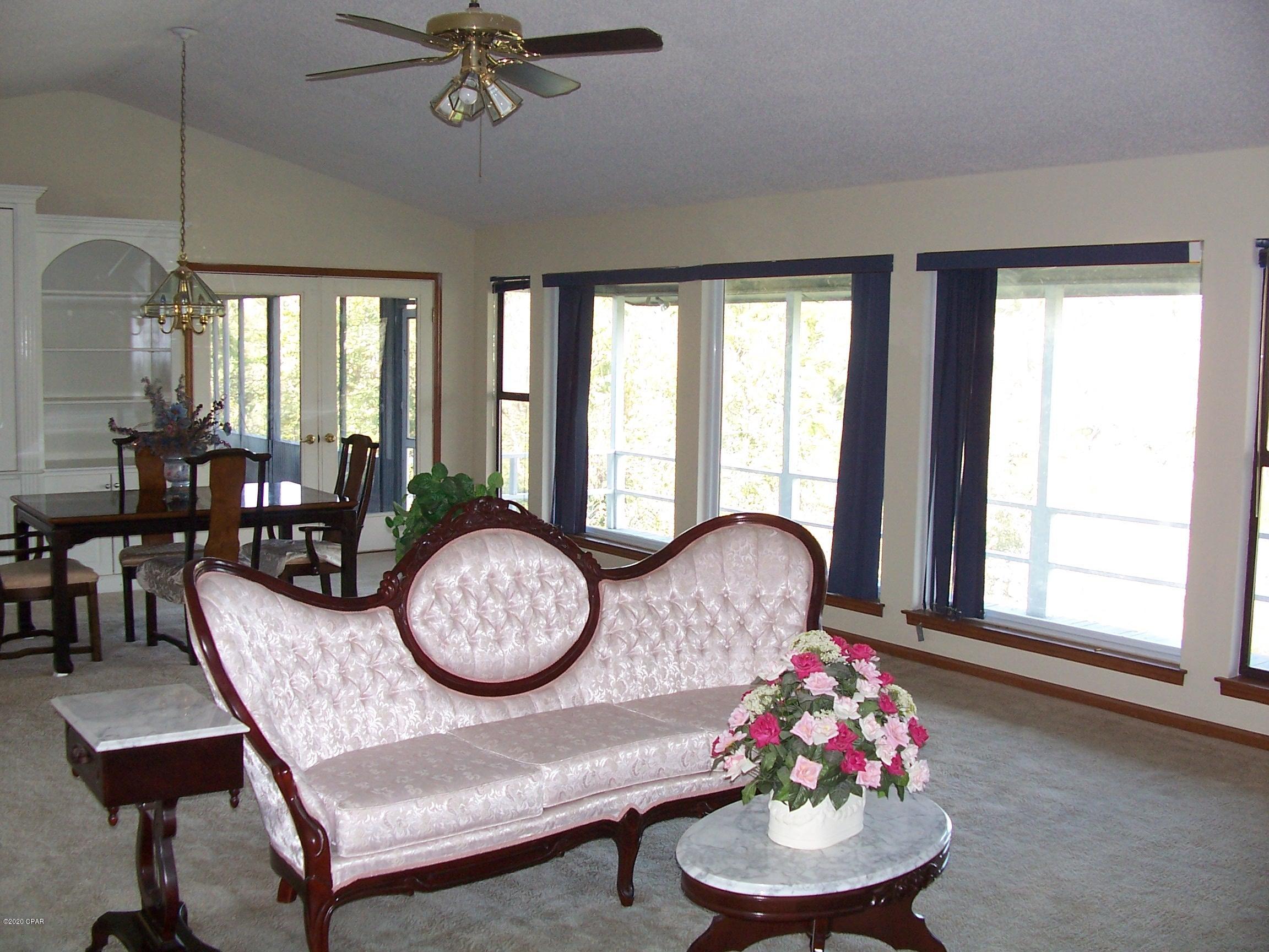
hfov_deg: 52.6
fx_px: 1283
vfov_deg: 40.7
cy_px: 476
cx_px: 634
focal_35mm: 35
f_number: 2.8
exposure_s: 1/60
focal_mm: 6
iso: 140
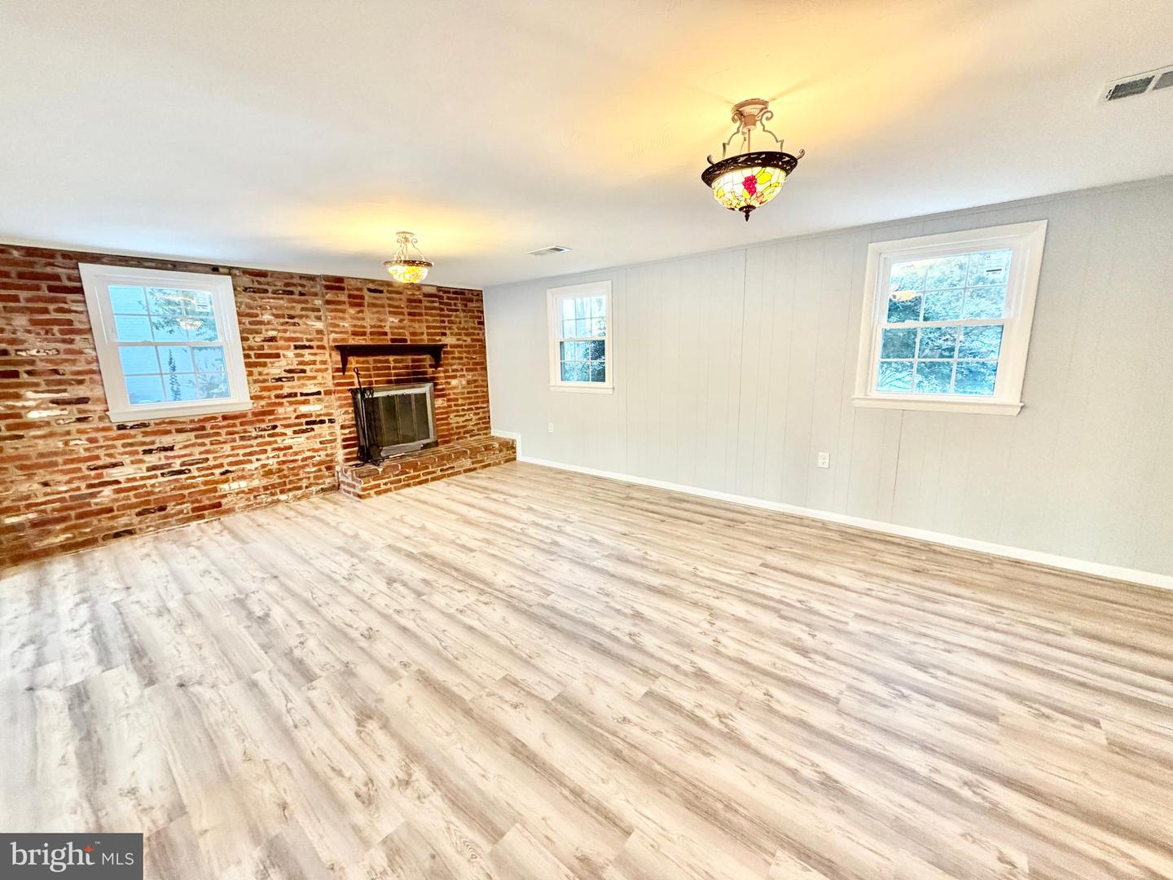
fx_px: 474
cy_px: 440
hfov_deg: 102.1
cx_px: 586
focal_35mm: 14
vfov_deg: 85.7
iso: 320
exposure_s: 1/60
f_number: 2.2
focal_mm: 2.22
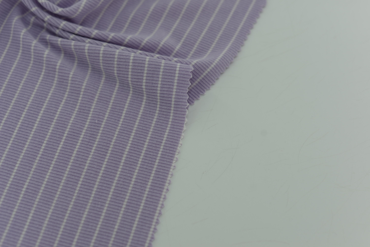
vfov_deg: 27.0
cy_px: 124
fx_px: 514
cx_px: 185
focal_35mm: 50
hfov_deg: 39.6
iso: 100
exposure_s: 1/250
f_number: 3.5
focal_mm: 50
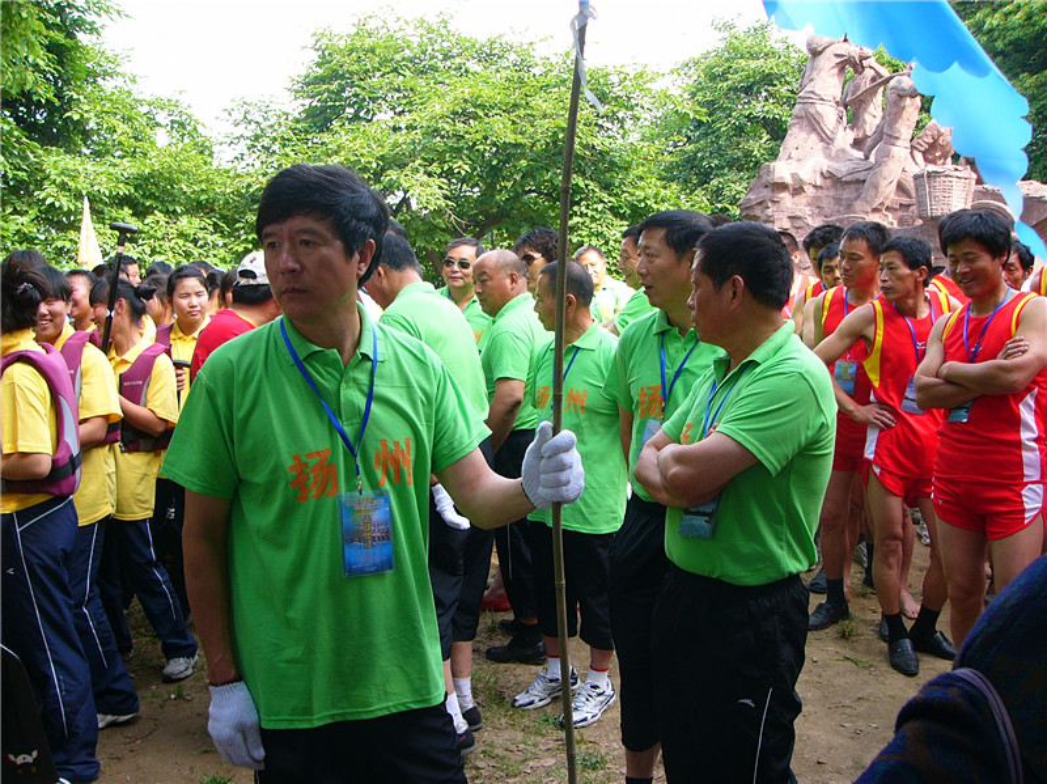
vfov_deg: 39.6
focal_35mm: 36
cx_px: 524
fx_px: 1088
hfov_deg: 51.4
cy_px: 392
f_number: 2.8
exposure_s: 1/80
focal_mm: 6
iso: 50
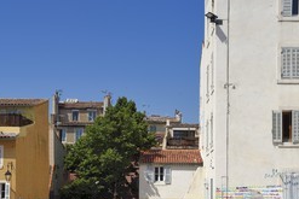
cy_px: 159
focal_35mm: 68
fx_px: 565
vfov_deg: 19.8
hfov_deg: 29.6
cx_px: 149
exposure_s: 1/320
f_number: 13
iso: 200
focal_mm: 40
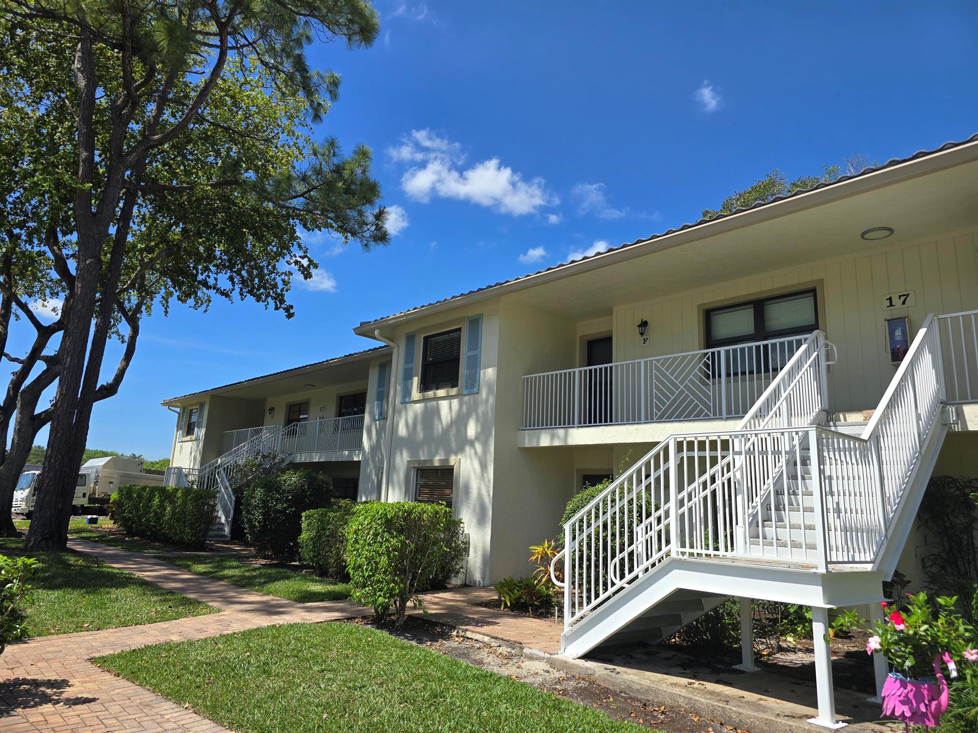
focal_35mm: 23
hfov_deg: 73.9
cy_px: 366
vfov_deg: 58.9
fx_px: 650
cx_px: 489
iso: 12
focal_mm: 6.3
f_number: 1.7
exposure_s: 1/812
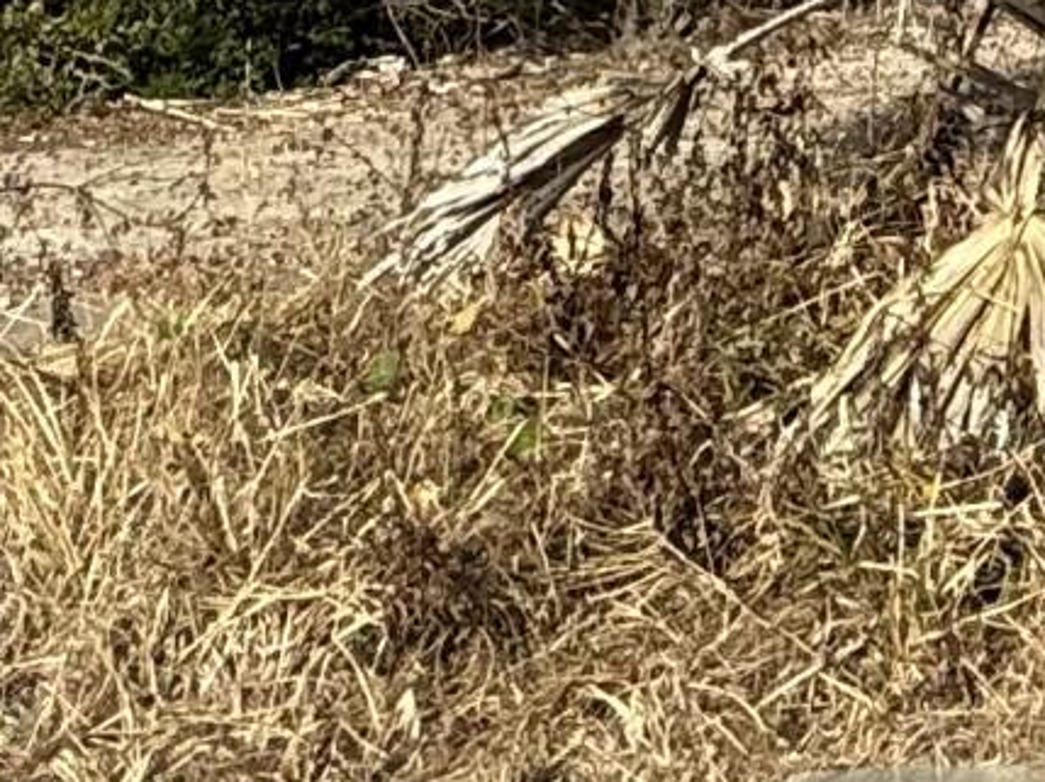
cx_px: 1803
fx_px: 2956
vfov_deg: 11.1
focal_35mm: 98
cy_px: -1401
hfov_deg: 17.0
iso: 50
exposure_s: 1/820
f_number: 2.2
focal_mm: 2.22
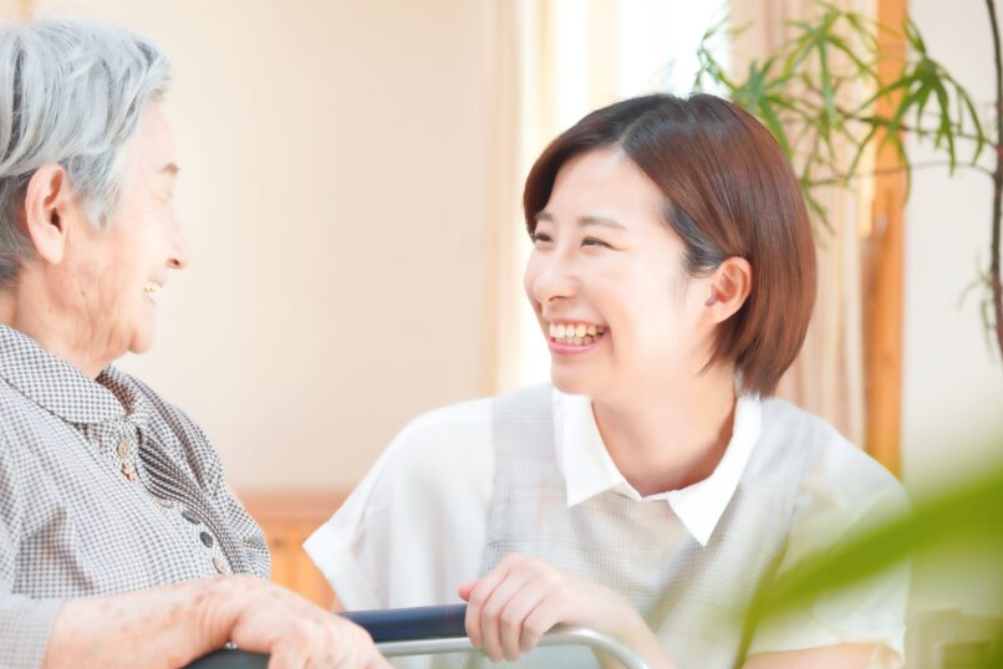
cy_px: 370
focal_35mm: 108
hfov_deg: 18.9
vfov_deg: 12.7
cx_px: 381
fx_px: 3010
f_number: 4
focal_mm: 85
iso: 400
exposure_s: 1/100
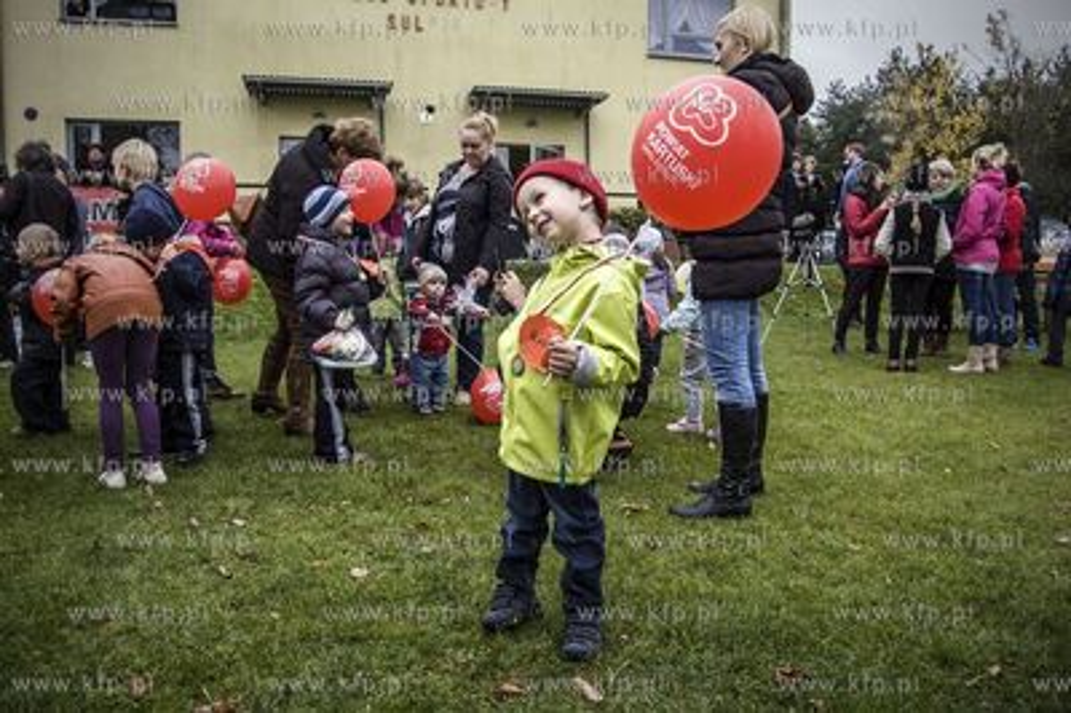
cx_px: 536
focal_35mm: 27
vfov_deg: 47.9
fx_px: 803
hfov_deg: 67.4
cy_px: 356
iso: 200
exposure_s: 1/30
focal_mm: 18
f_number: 7.1
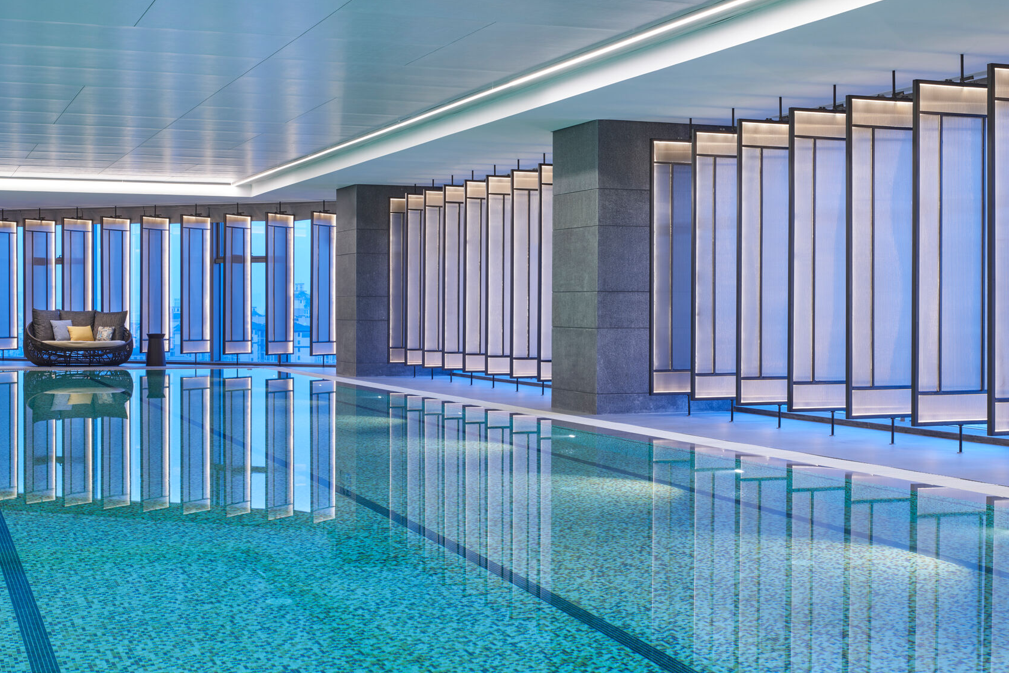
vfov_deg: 23.8
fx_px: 1598
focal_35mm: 57
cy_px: 348
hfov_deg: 35.0
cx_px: 558
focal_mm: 50
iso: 200
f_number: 14
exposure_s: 2
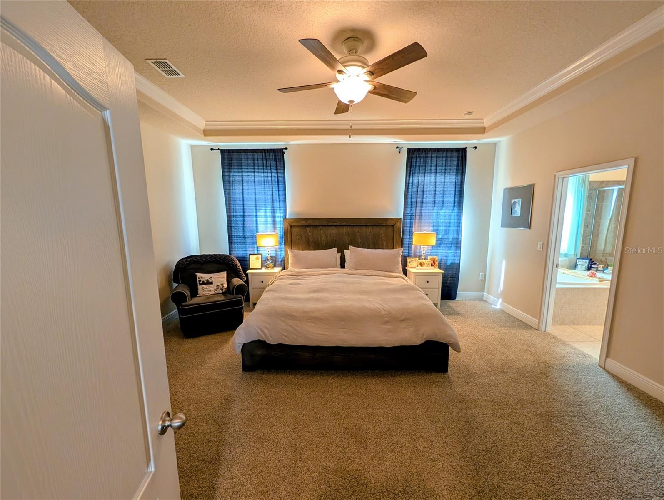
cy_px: 250
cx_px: 332
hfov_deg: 110.5
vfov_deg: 94.6
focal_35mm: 12
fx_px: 230
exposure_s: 1/60
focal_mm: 2.02
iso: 162
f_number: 1.7
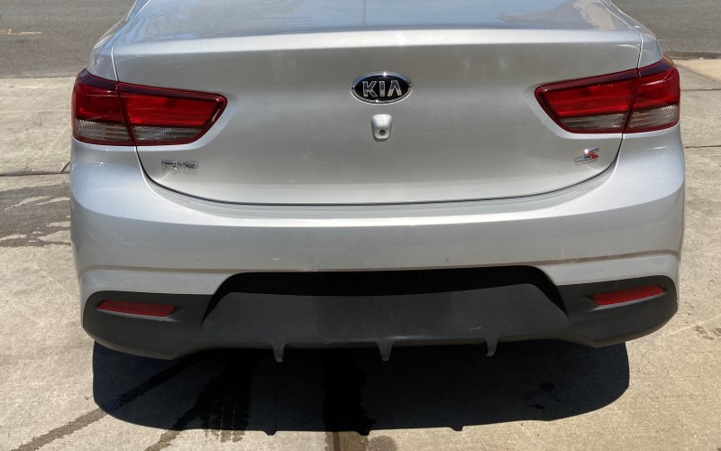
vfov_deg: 33.0
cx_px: 337
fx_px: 747
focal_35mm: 38
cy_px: 116
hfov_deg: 51.5
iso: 20
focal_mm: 3.99
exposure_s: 1/2404
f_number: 1.8
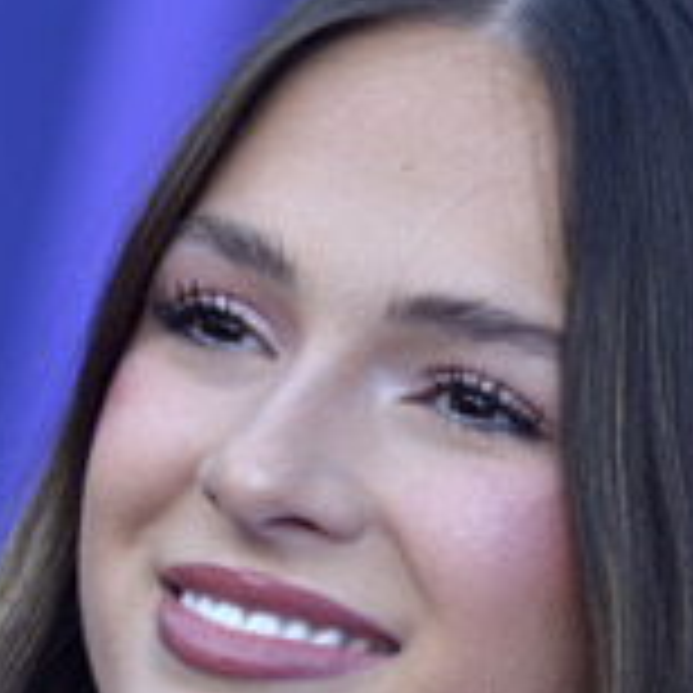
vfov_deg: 2.4
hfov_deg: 2.4
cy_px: 558
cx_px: 477
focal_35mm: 745
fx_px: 16874
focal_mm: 300
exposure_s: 1/250
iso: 250
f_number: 6.3
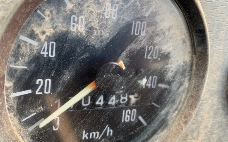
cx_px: 95
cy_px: 61
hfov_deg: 57.8
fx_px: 205
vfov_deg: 38.2
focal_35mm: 33
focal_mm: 4.25
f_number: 1.8
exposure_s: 1/90
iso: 100
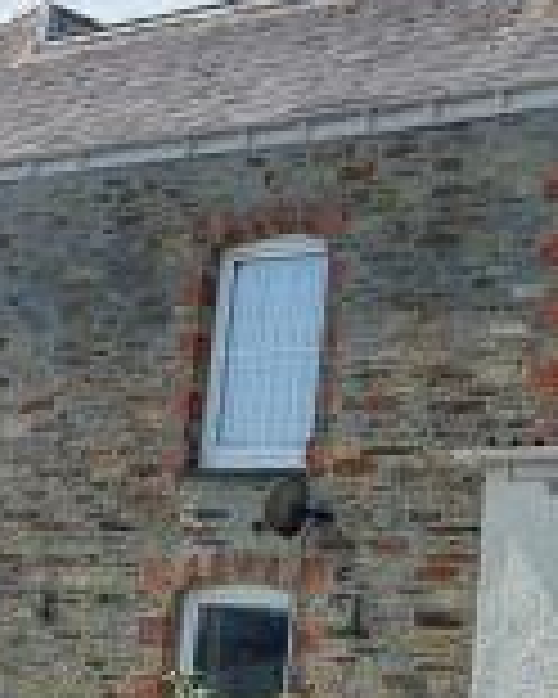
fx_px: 2002
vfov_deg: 19.7
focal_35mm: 97
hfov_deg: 15.5
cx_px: 594
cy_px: 450
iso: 40
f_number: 1.8
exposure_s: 1/2241
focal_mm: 5.23
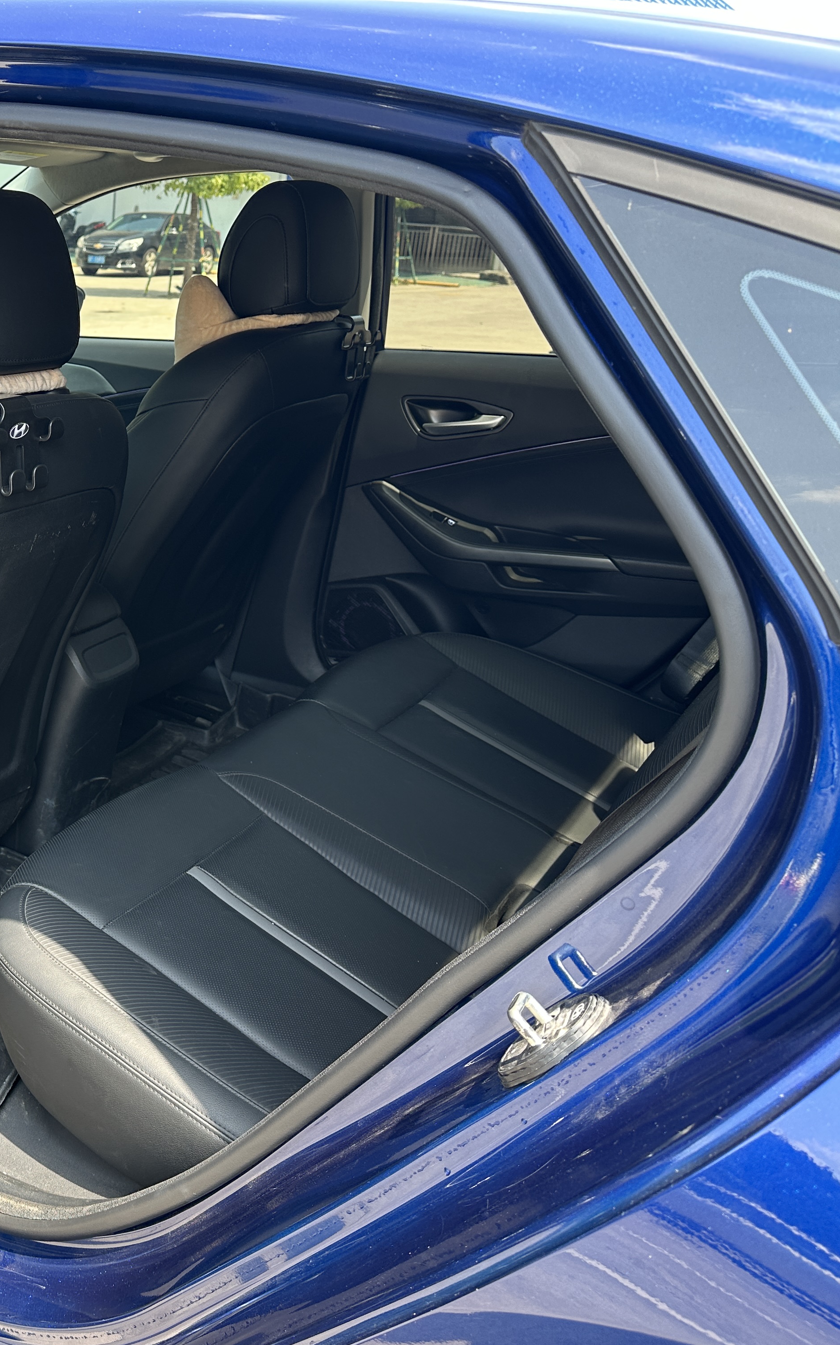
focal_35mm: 34
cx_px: 11
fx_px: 1245
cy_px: 673
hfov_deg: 34.2
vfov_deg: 56.7
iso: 80
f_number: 1.78
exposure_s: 1/291
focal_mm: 6.86
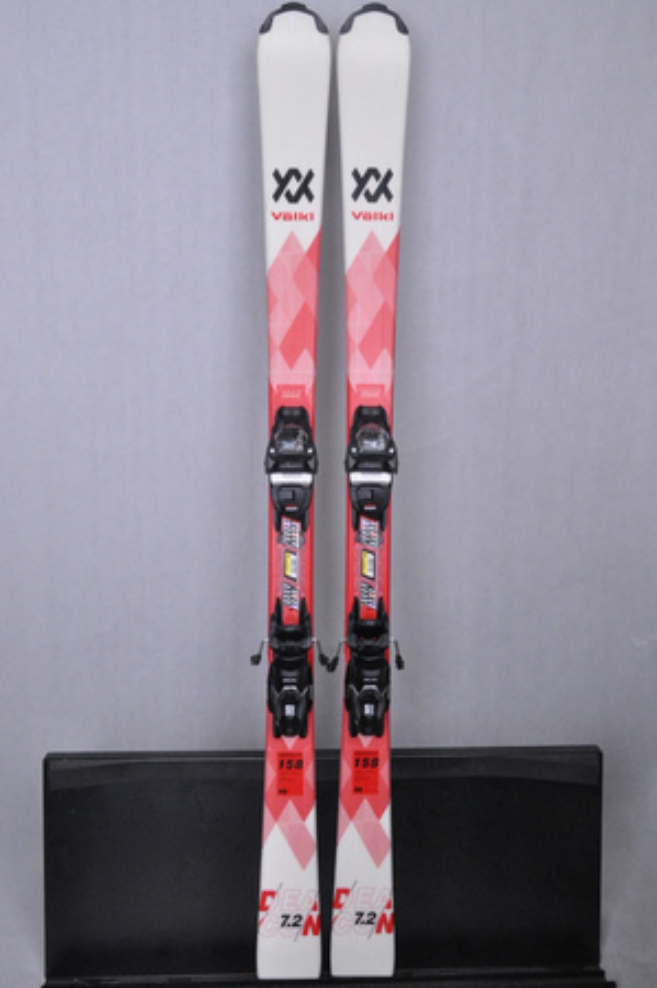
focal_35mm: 36
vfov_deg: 53.2
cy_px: 494
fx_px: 988
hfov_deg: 36.8
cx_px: 328
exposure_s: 1/125
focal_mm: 24
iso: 3200
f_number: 9.5
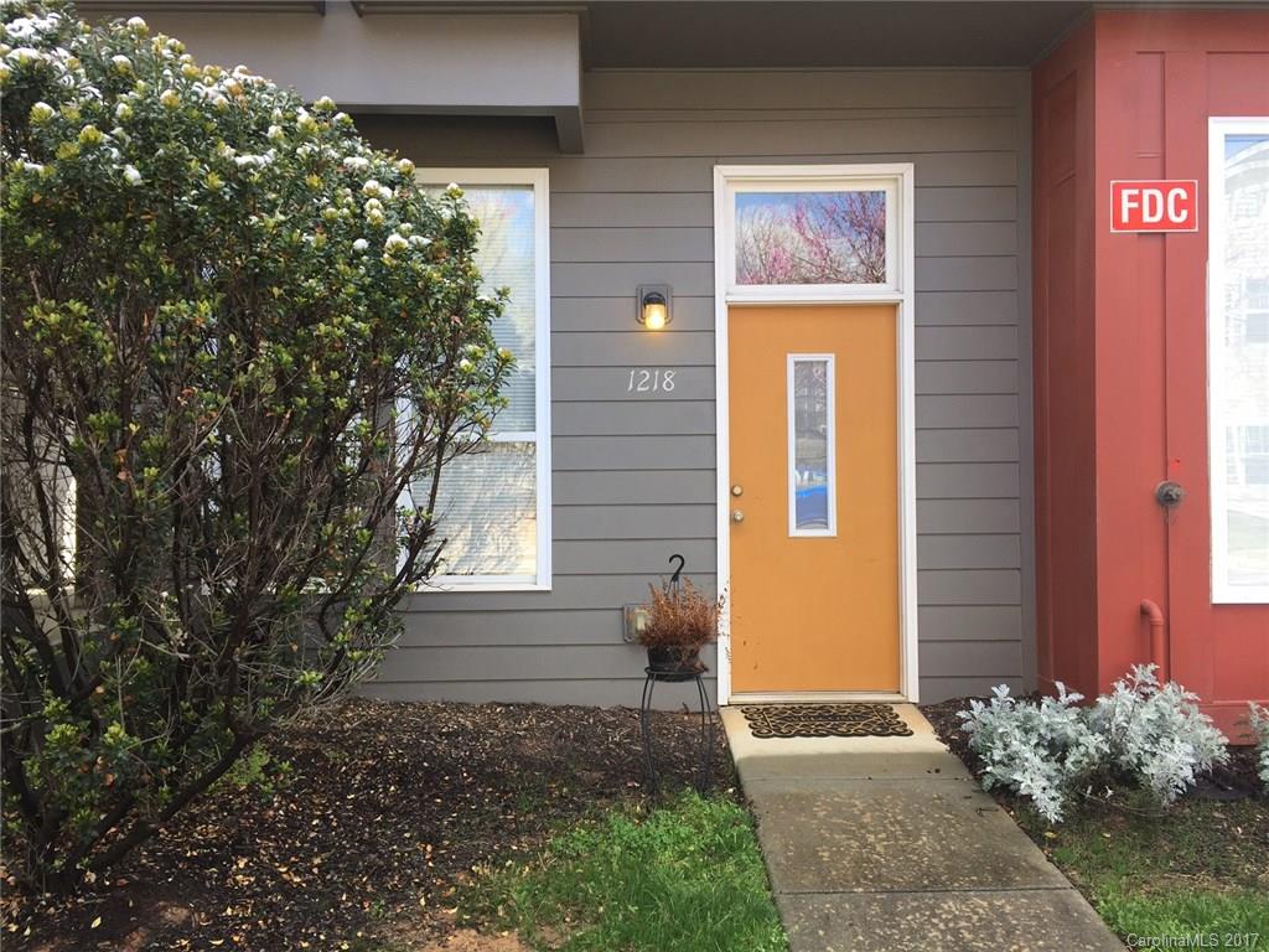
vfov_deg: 48.2
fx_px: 1063
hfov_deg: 61.7
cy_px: 476
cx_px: 634
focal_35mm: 29
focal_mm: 4.15
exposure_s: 1/192
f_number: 2.2
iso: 32
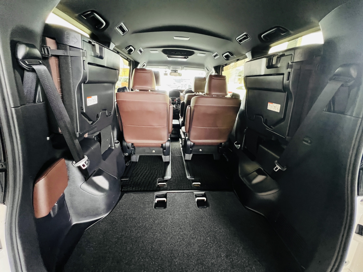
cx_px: 182
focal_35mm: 13
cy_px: 136
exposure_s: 1/60
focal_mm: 1.57
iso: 800
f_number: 1.8
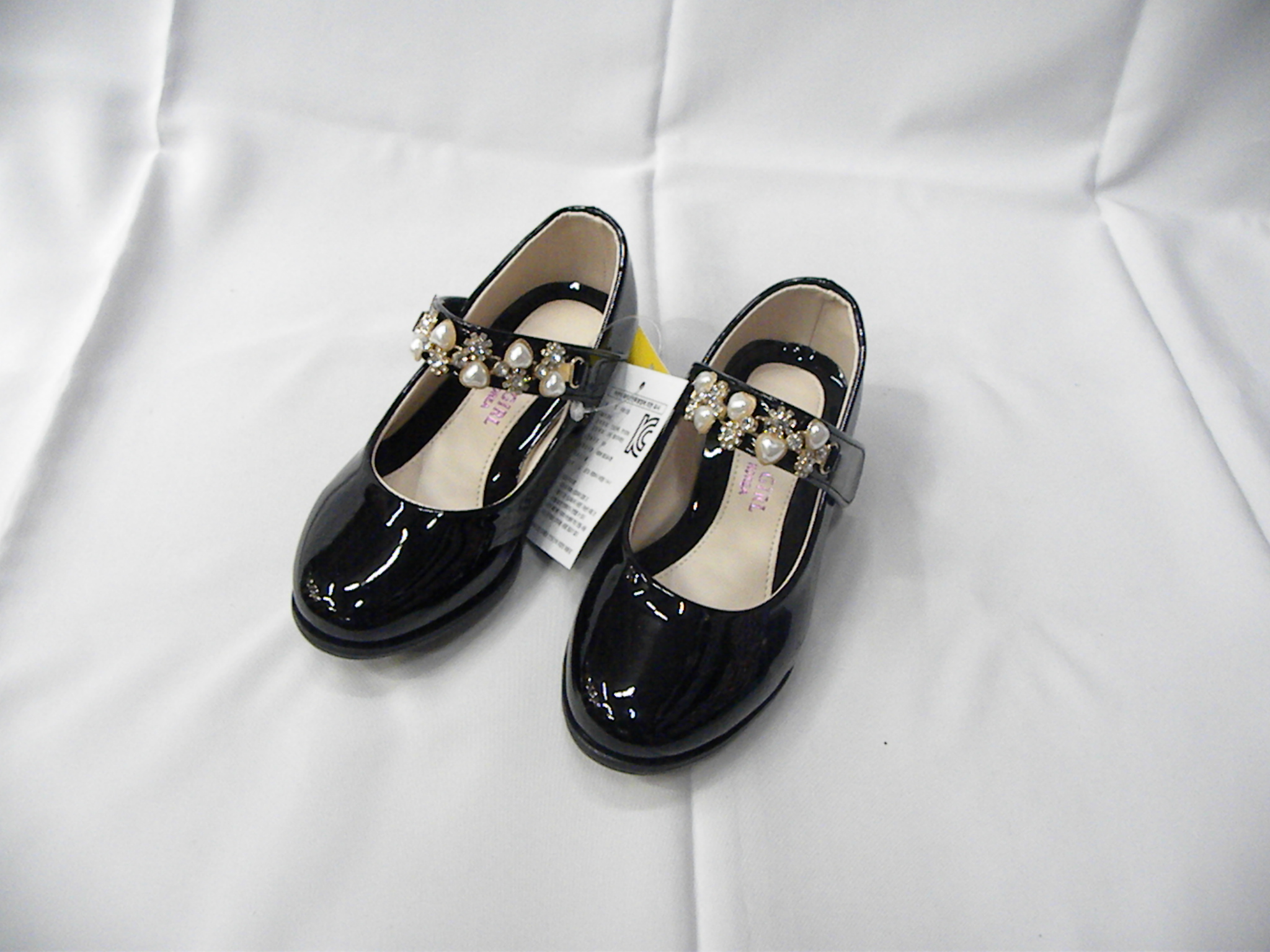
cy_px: 476
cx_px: 635
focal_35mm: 26
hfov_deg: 67.3
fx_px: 954
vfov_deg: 53.1
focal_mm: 4.6
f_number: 2.8
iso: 973
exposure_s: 1/270
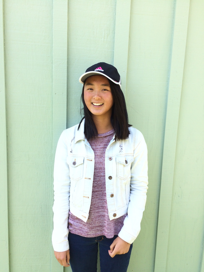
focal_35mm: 29
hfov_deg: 48.2
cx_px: 102
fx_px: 228
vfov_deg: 61.7
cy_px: 136
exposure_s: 1/387
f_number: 2.2
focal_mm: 4.15
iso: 32
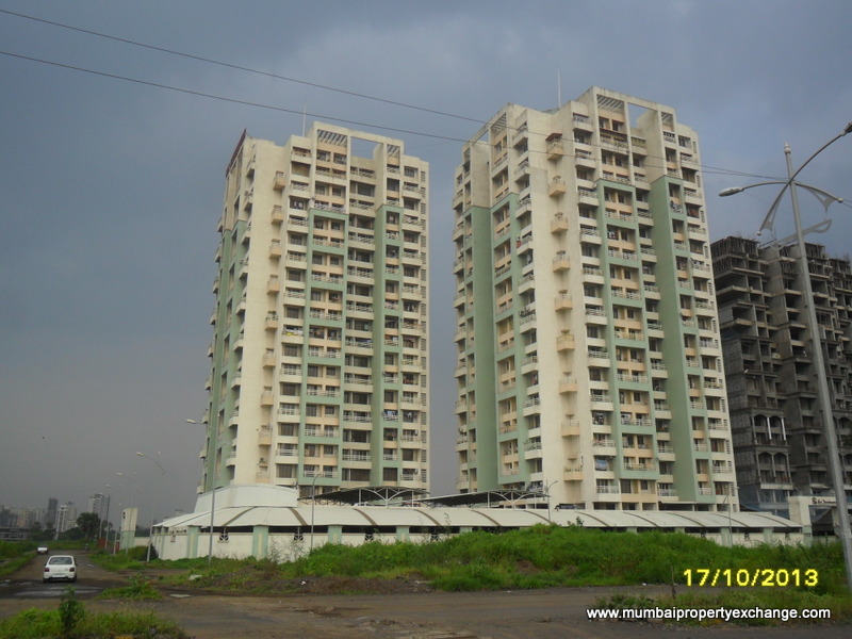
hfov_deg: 56.8
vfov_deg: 44.2
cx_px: 426
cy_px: 320
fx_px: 788
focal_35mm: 32
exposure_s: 1/500
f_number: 3.7
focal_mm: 5.7
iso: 100
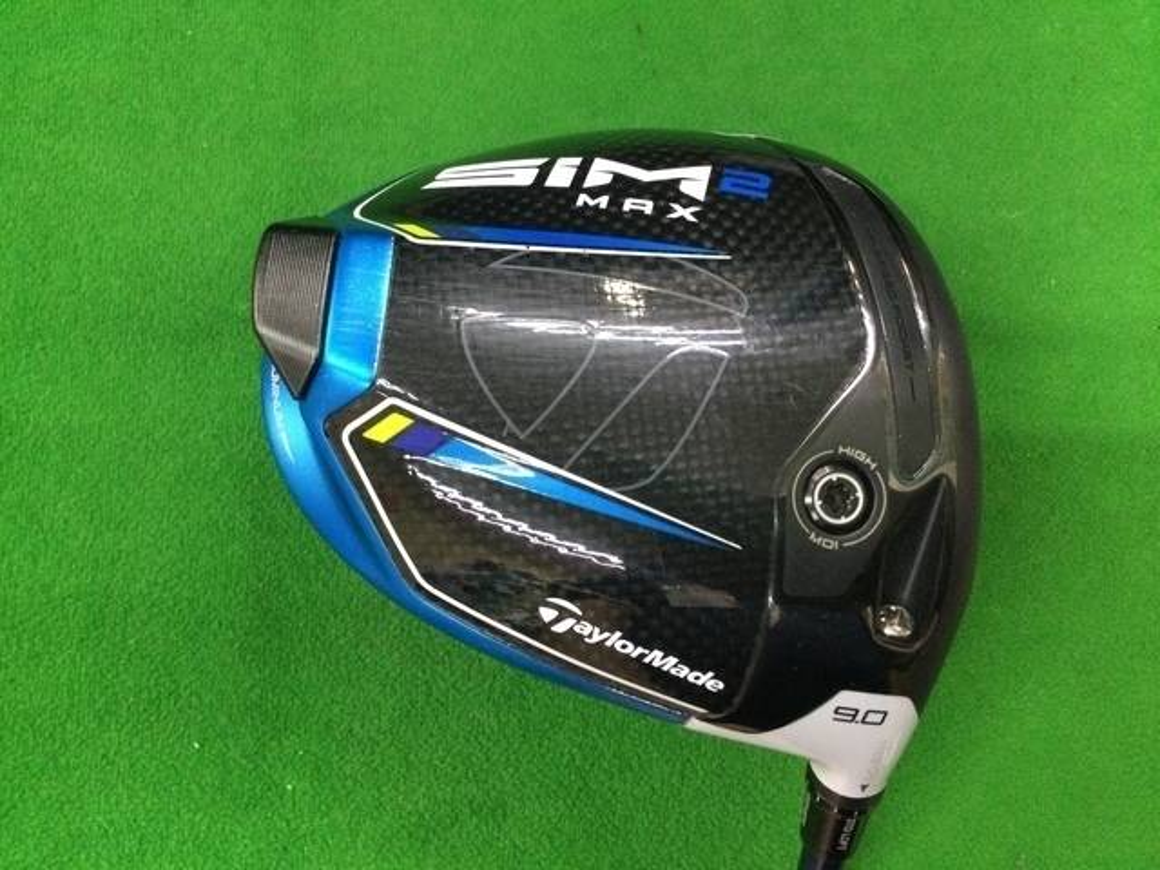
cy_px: 435
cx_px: 580
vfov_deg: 45.4
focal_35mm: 31
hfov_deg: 58.4
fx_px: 1039
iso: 160
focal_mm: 3.3
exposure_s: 1/30
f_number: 2.4
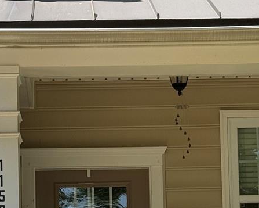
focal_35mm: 161
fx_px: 1235
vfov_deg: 9.5
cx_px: 127
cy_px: 232
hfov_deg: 12.0
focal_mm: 6.76
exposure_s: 1/1608
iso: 64
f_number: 1.78
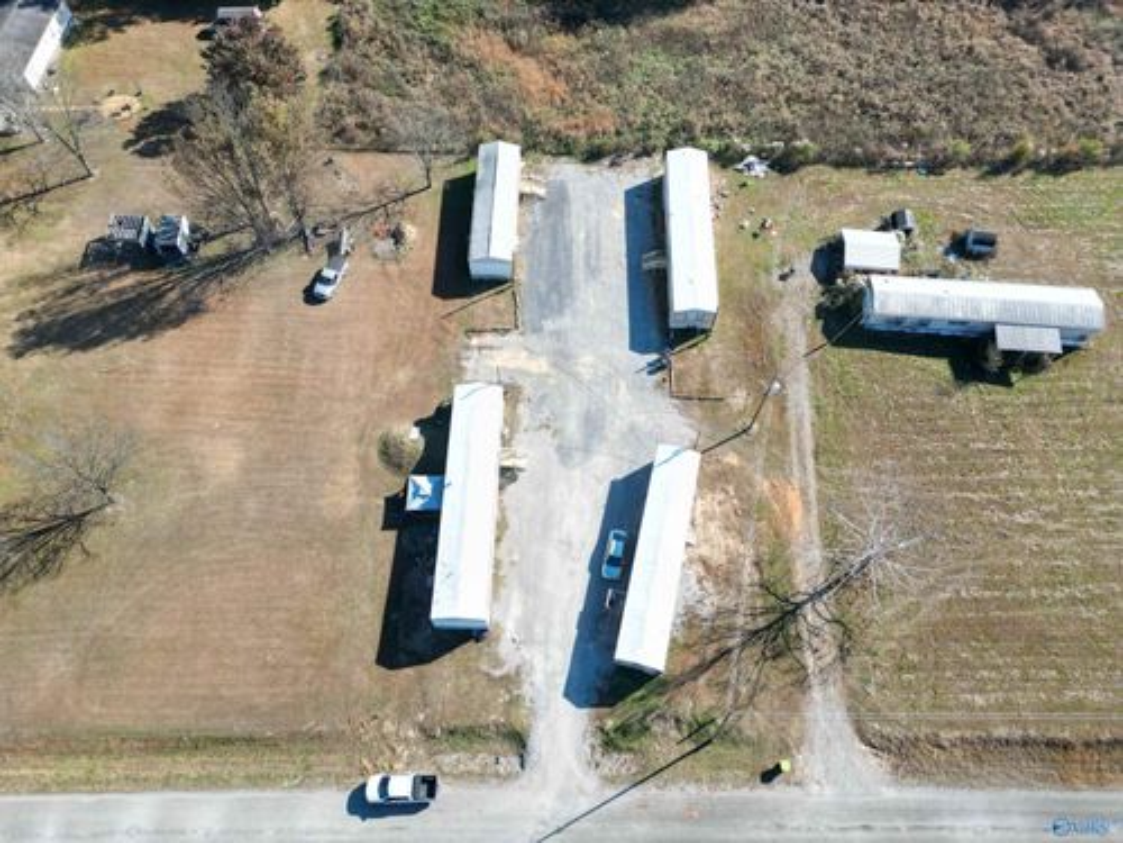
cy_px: 422
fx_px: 779
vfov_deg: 56.8
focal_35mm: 24
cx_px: 562
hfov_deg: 71.6
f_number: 1.7
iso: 200
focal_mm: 6.72
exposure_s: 1/2000
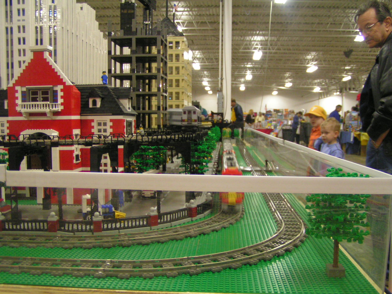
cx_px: 196
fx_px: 430
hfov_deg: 49.0
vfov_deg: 37.7
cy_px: 147
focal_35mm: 38
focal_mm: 5.8
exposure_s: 1/15
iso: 200
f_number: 2.8
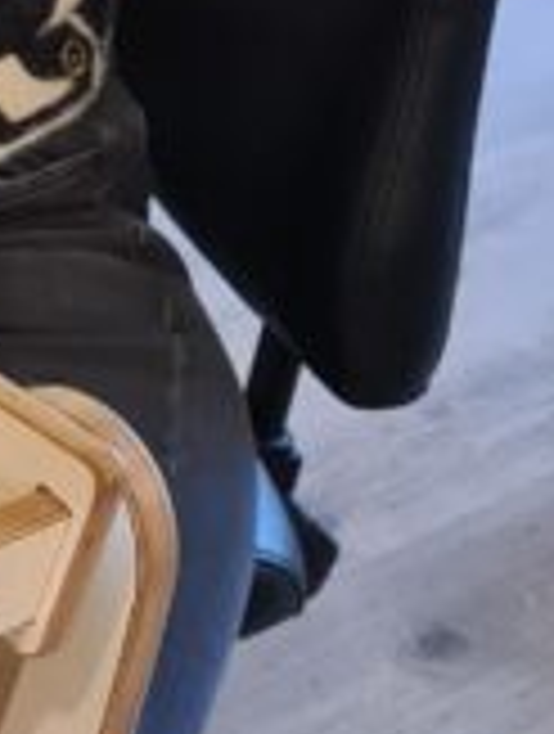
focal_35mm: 163
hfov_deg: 8.6
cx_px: -577
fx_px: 3465
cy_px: 297
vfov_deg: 12.1
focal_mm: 5.4
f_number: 1.8
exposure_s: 1/33
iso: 500
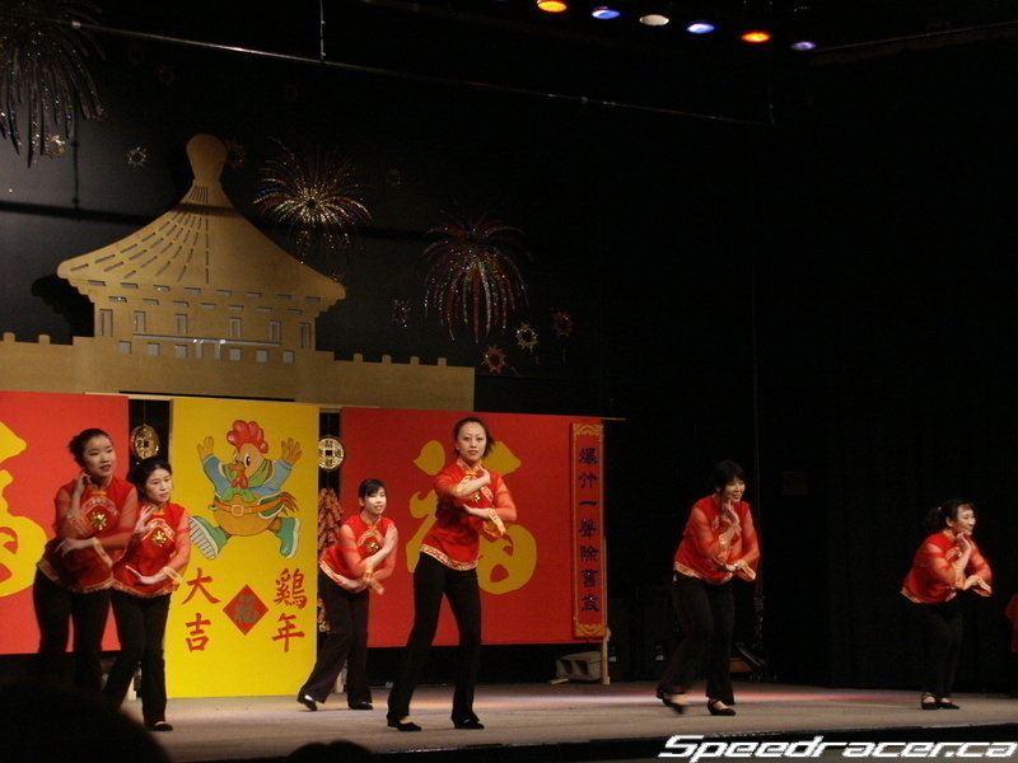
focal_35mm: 85
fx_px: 2500
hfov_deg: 23.0
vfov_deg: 17.4
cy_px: 382
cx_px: 509
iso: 200
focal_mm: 21.08
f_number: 3.5
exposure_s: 1/45
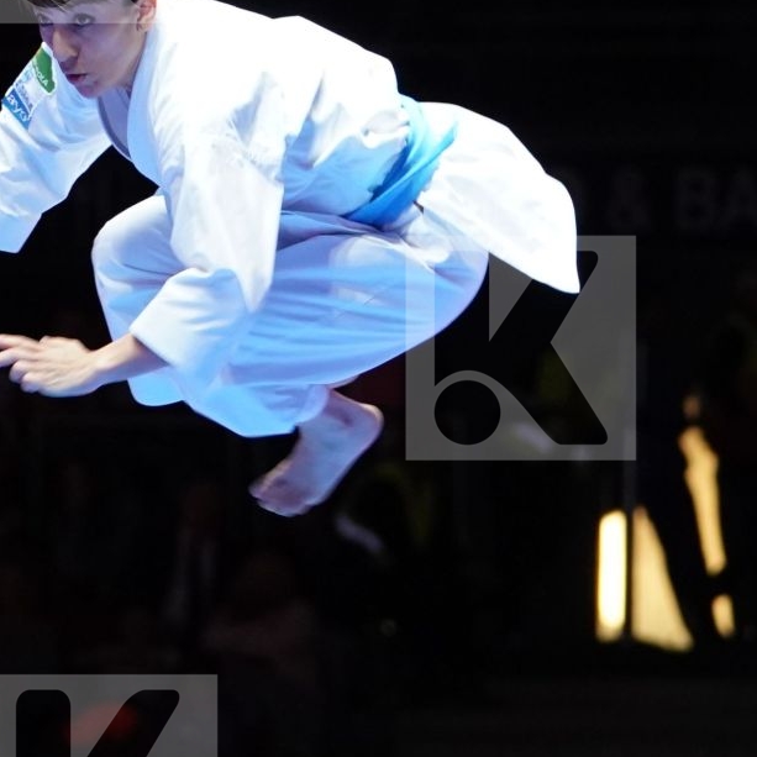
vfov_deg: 5.2
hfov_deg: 5.2
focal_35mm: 337
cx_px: 102
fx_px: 8338
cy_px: 348
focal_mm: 90
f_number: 2.8
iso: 2500
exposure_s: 1/200
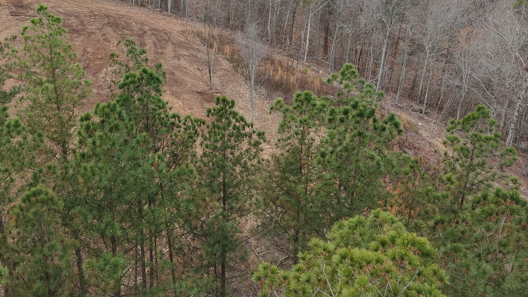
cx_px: 199
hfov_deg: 51.1
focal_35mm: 39
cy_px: 101
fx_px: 546
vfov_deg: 30.2
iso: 310
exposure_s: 1/2000
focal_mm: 8.67
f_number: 1.8
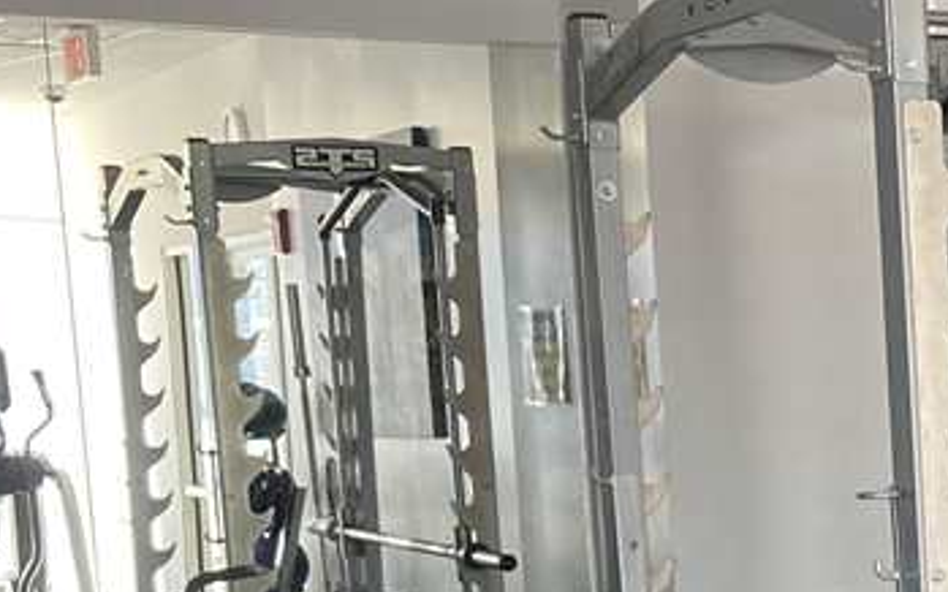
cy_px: 820
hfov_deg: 16.7
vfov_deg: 11.6
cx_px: 1573
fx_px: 2816
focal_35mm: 109
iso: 80
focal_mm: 3.99
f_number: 1.8
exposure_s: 1/120
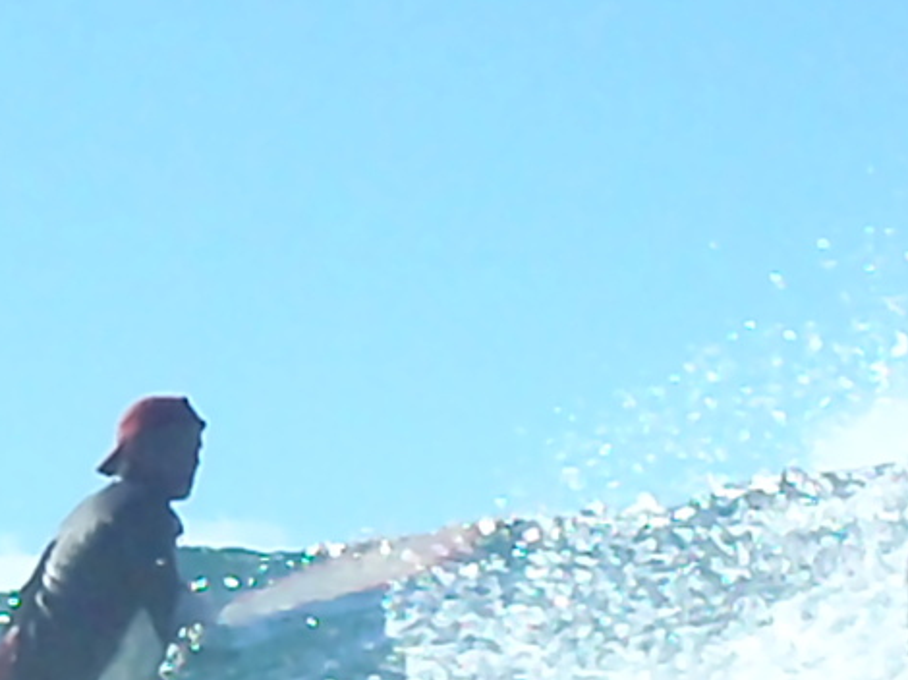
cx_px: 1165
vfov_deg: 5.2
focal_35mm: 286
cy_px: 516
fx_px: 7498
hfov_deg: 6.9
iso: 800
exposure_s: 1/500
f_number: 13
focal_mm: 15.06
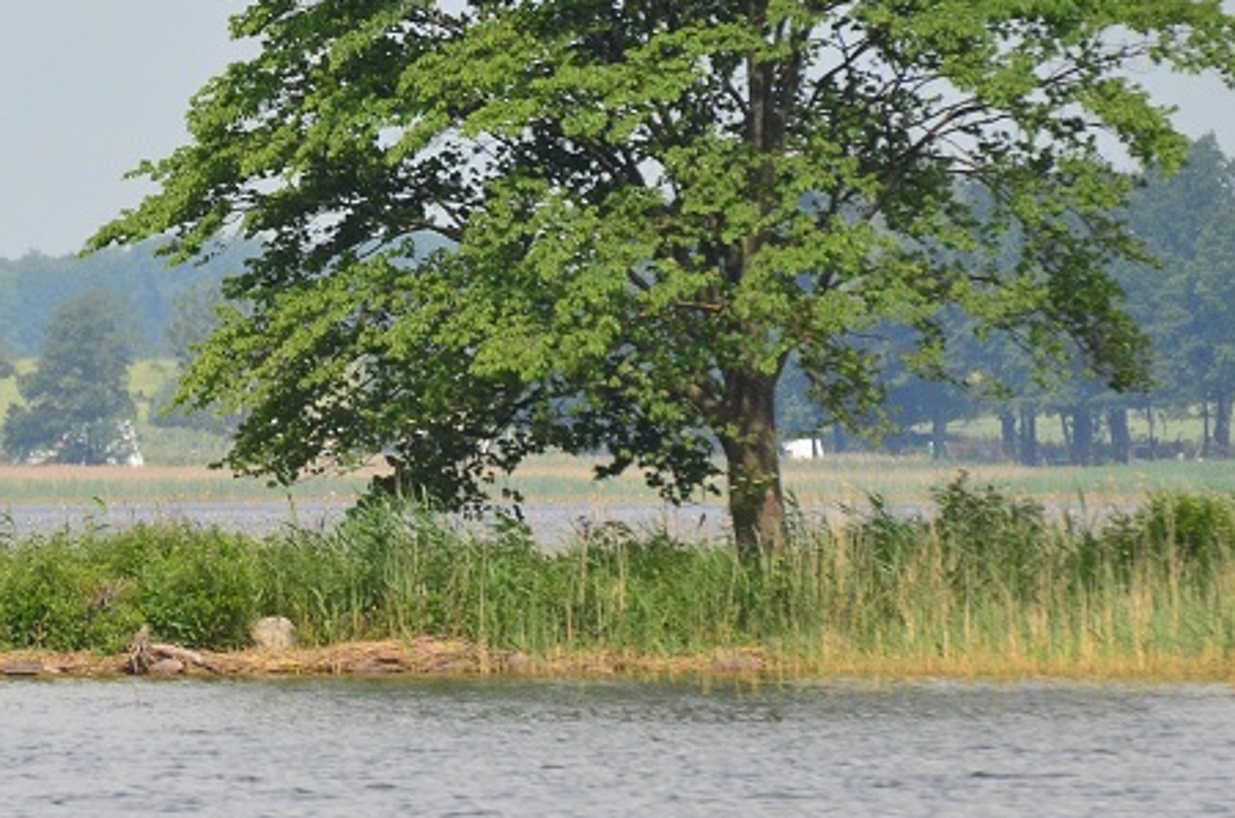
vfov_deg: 1.7
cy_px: 125
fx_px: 27352
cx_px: -37
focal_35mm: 799
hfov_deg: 2.6
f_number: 5.6
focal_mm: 240
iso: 1250
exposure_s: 1/8000
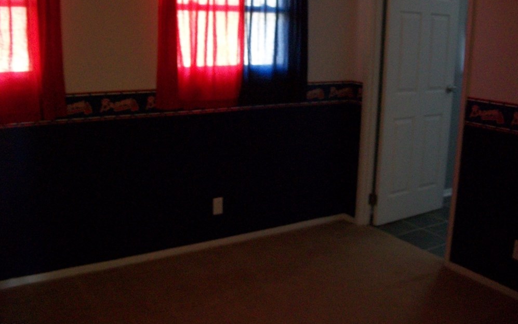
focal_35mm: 37
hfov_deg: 52.8
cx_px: 258
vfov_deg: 34.4
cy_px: 137
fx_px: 522
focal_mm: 6.1
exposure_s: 1/8
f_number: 2.7
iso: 200
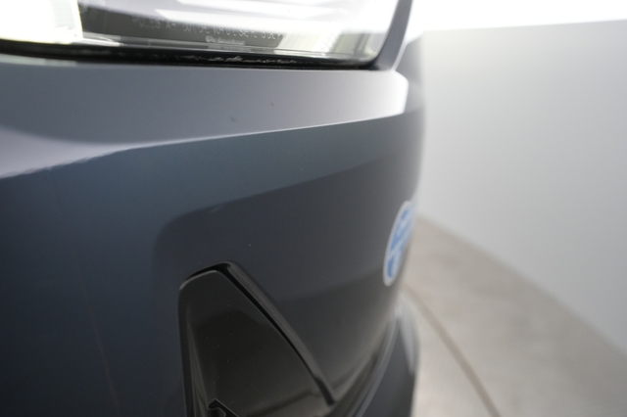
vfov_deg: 46.4
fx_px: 487
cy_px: 208
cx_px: 314
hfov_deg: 65.5
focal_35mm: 28
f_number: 4.5
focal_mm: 28
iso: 3200
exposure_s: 1/100
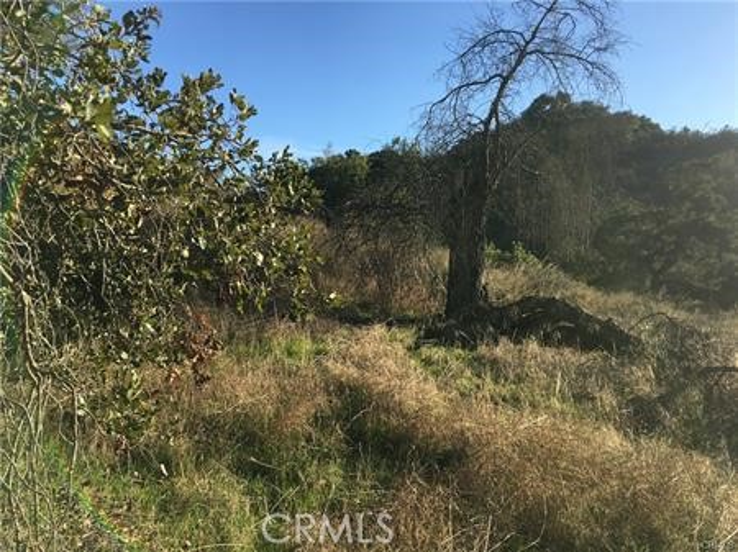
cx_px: 369
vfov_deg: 48.2
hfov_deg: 61.7
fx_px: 618
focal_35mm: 29
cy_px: 276
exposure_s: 1/739
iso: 25
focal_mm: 4.15
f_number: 2.2
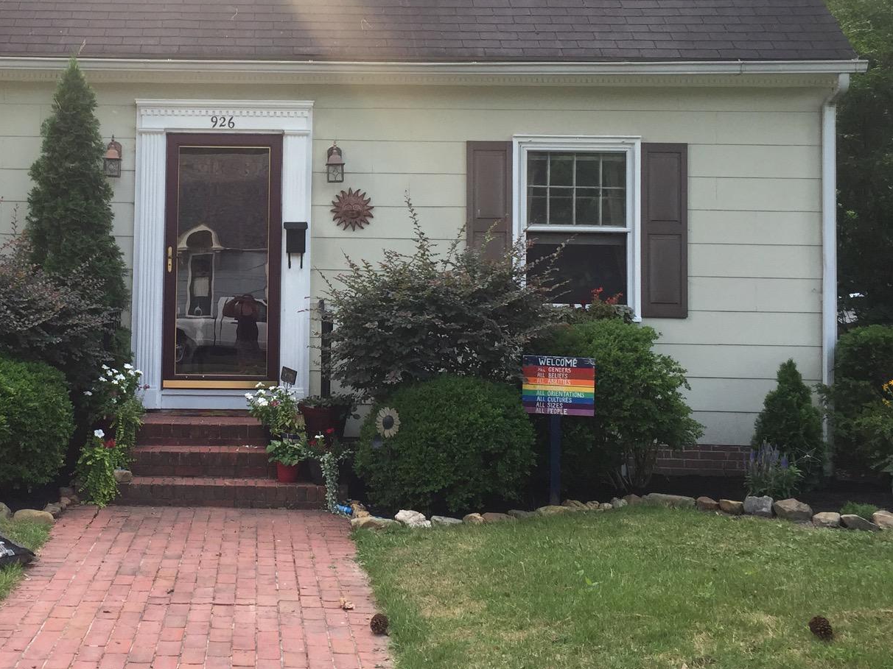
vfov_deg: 29.6
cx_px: 222
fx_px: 1264
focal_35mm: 49
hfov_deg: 37.9
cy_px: 253
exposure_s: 1/120
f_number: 2.2
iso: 50
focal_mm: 4.15
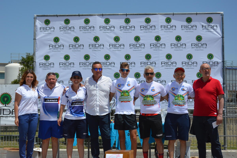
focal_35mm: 60
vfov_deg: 22.6
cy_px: 79
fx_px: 395
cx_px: 118
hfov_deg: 33.4
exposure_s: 1/2000
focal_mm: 40
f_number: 7.1
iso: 400
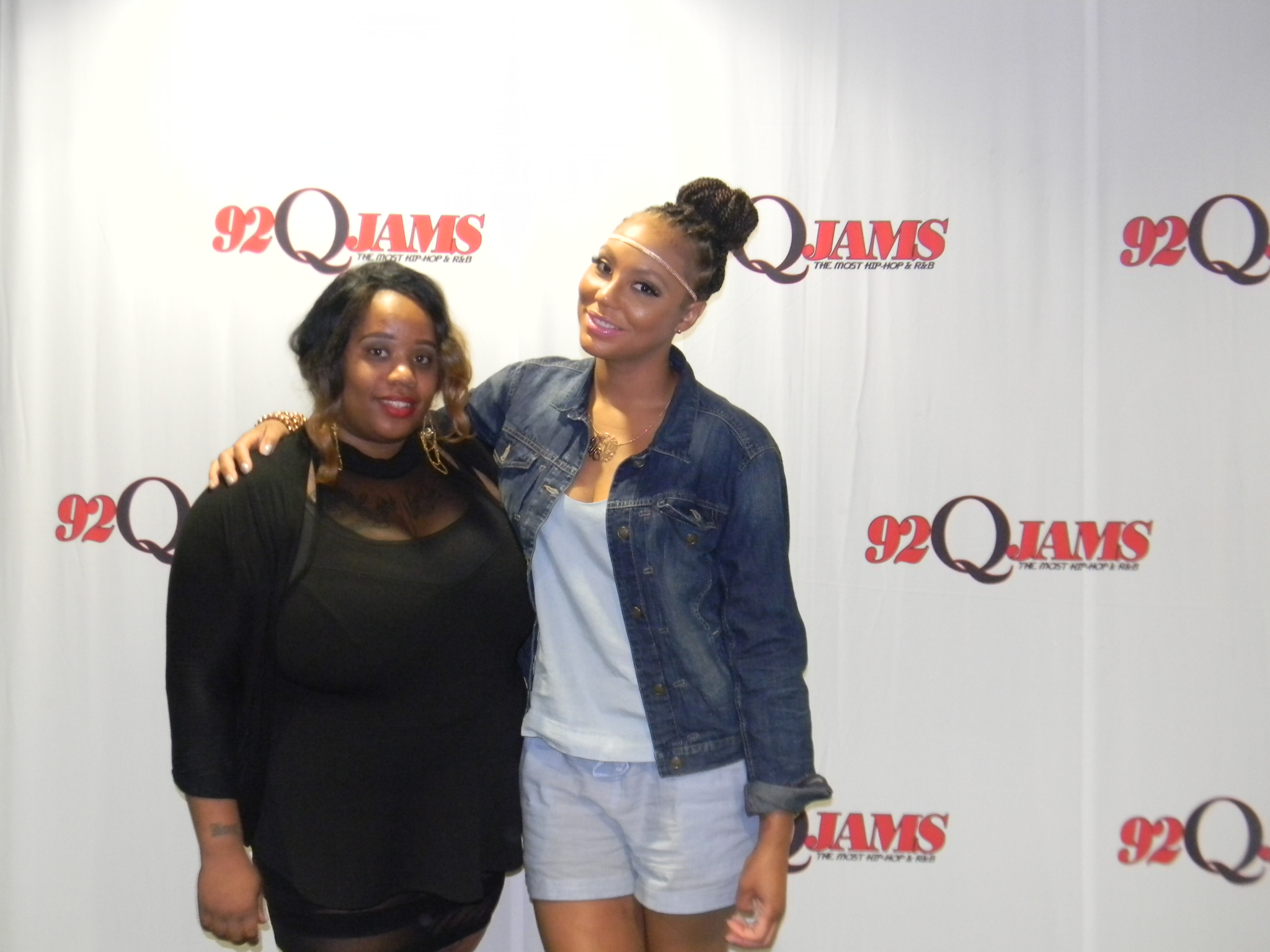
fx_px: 1504
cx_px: 635
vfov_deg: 35.1
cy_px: 476
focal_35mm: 41
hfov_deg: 45.8
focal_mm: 7.3
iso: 400
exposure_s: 1/9.9
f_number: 3.8
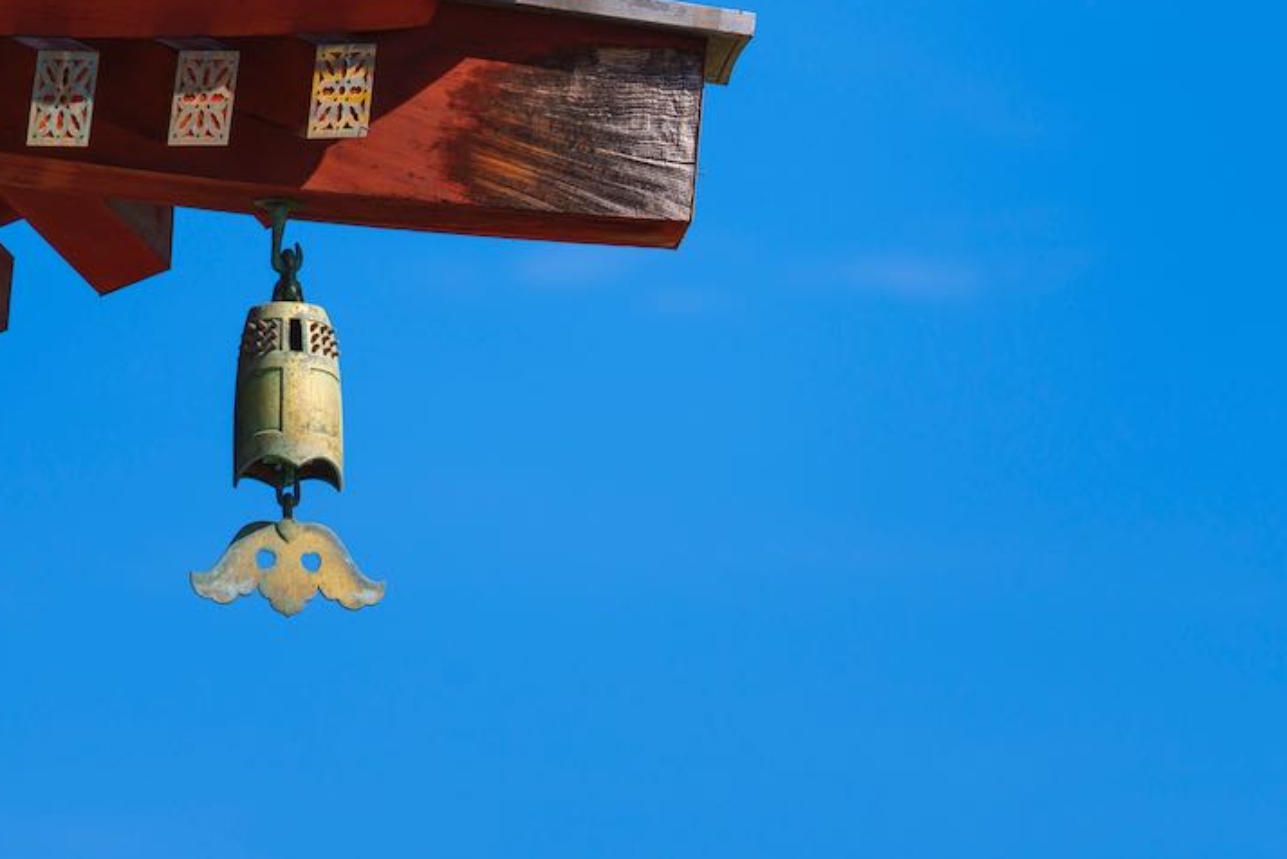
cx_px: 572
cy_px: 179
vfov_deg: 2.5
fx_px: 19503
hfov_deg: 3.8
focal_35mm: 545
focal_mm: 324.2
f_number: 6.3
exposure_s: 1/640
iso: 125
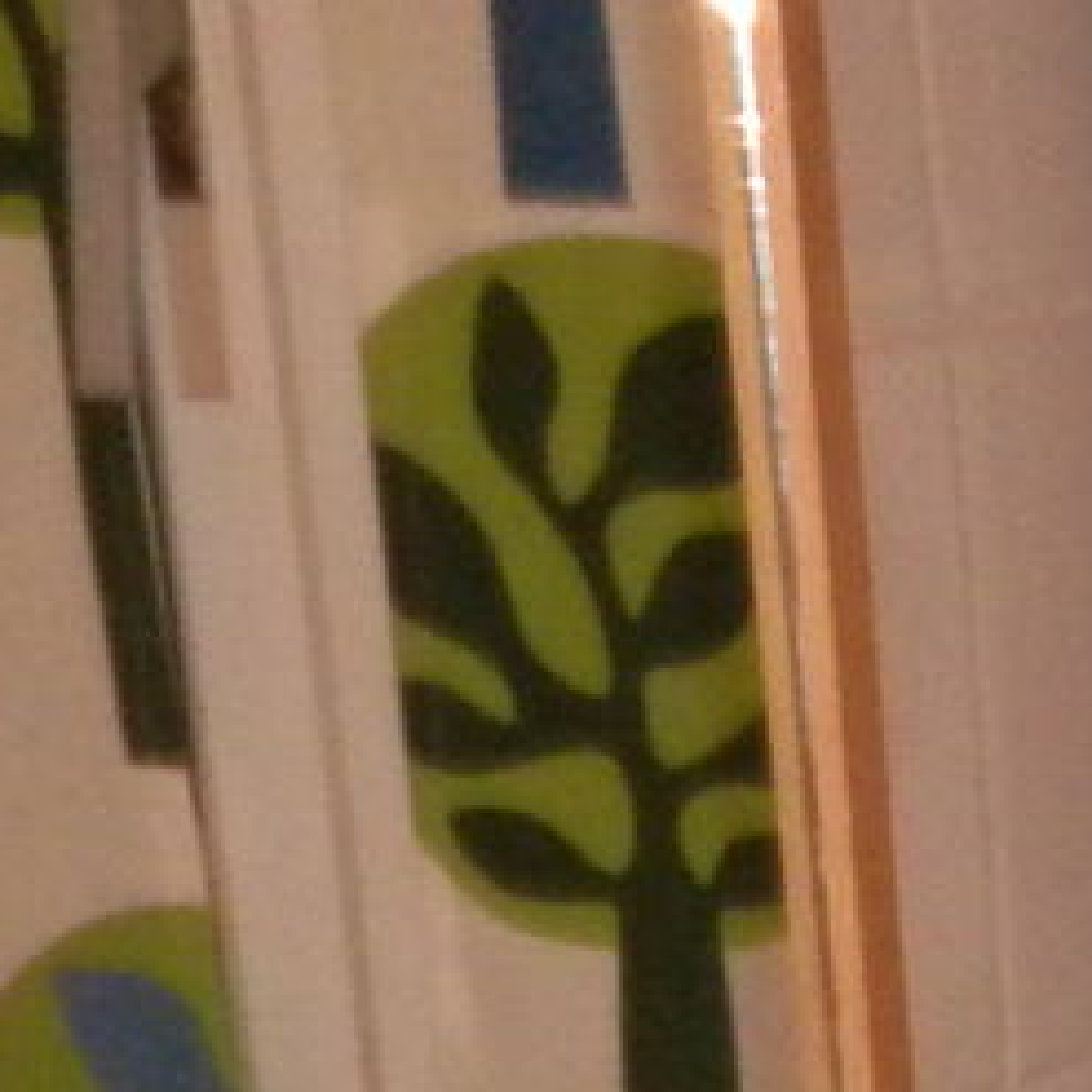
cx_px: 1981
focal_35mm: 160
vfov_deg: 10.3
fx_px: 5710
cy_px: 1945
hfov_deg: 10.3
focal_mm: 5
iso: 400
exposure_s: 1/30
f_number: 3.9
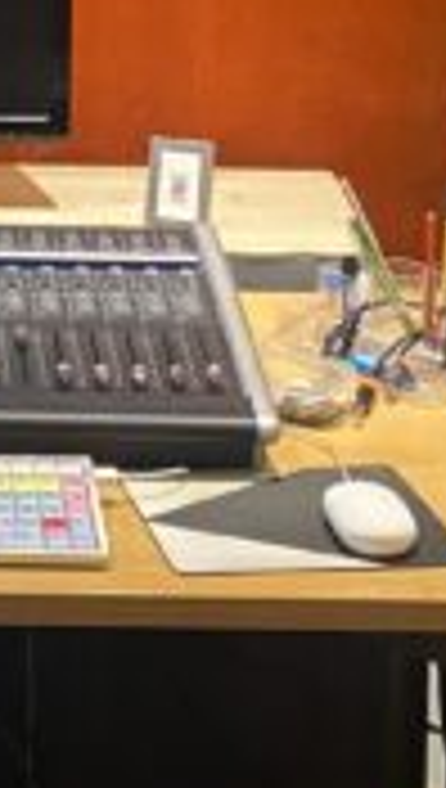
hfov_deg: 9.5
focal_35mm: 124
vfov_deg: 16.1
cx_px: -279
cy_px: -302
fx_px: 2596
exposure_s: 1/50
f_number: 1.8
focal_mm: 4.25
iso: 400
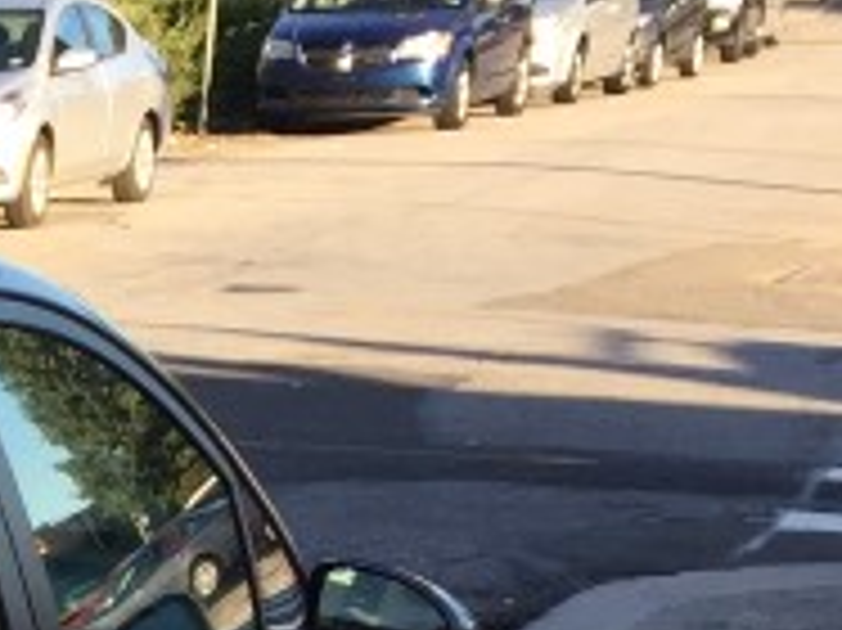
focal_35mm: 159
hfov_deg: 11.1
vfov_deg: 8.9
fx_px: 3865
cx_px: -950
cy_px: 1148
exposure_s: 1/399
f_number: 2.2
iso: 32
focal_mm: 4.15
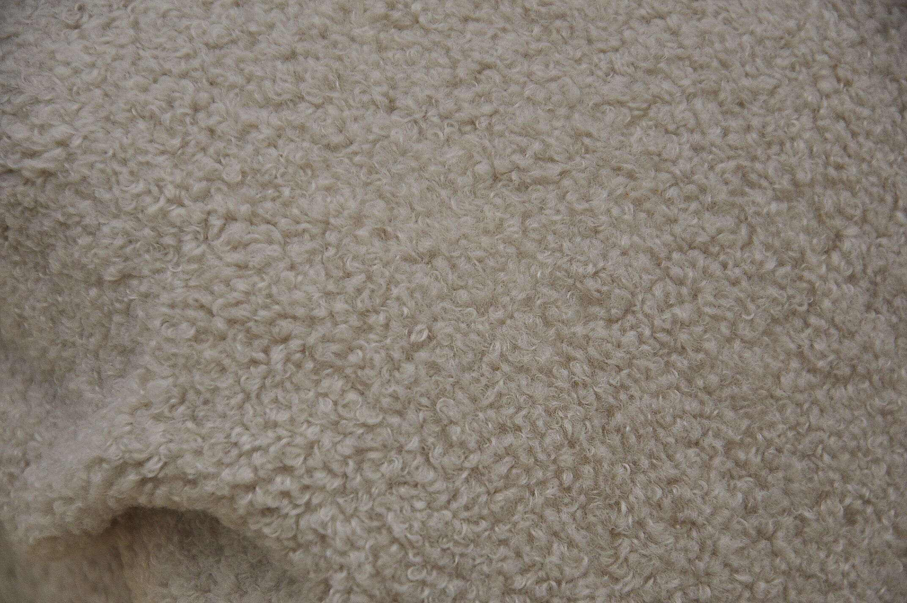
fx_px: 3963
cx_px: 454
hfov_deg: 13.1
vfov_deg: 8.7
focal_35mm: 158
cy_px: 302
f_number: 5.6
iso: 400
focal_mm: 105
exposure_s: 1/160
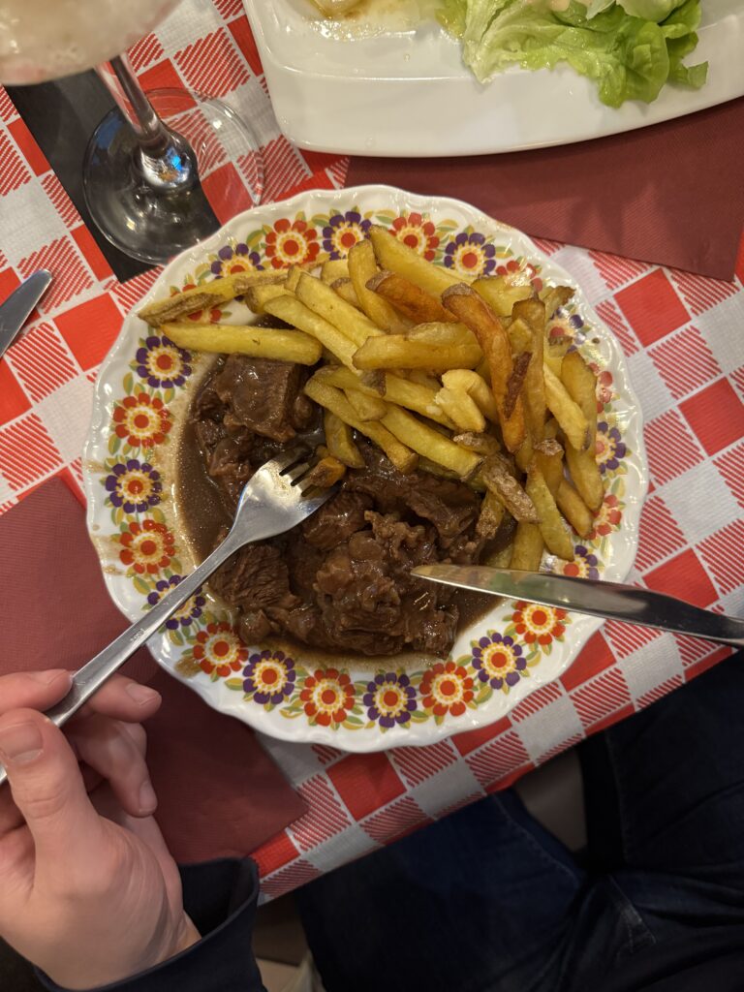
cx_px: 372
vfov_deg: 71.6
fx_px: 688
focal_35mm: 24
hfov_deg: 56.8
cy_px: 496
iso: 640
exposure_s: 1/50
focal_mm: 6.76
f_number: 1.78
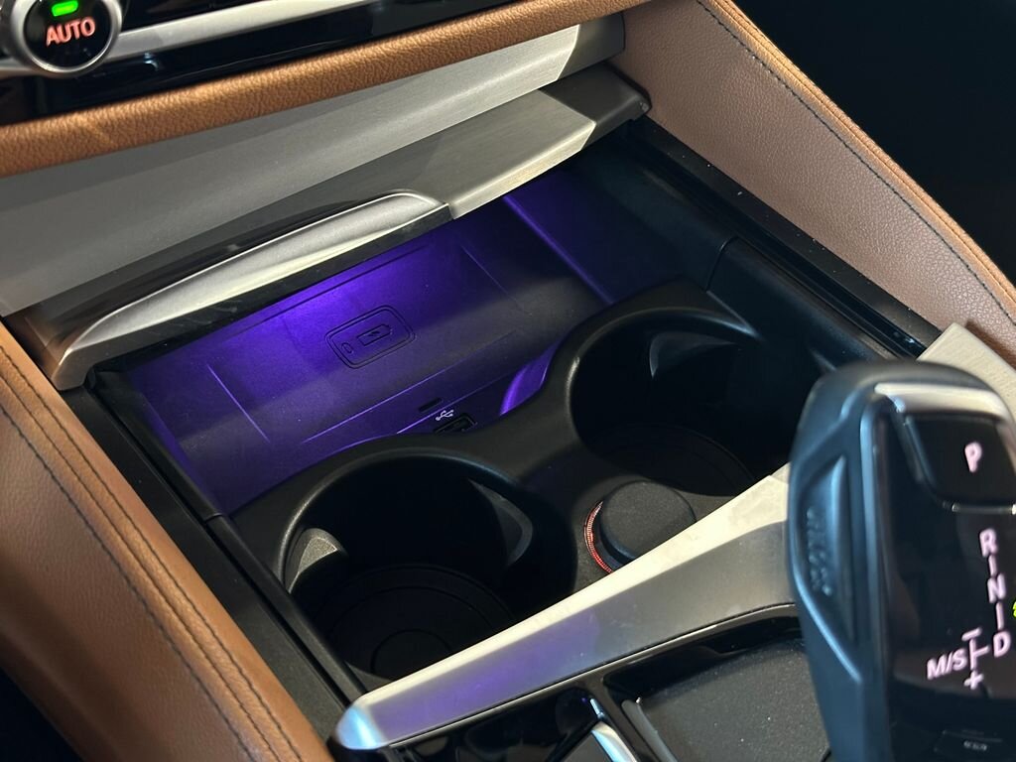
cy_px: 381
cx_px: 508
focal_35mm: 48
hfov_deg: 39.7
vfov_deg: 30.3
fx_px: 1409
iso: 640
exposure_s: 1/30
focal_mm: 6.86
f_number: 1.78
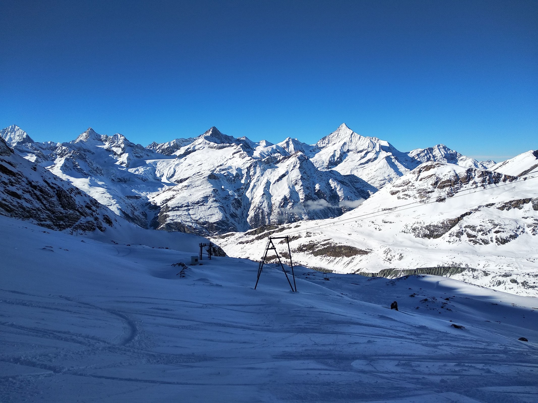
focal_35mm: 26
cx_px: 269
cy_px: 202
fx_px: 404
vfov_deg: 53.1
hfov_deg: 67.3
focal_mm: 3.81
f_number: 2.2
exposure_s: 1/2112
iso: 100
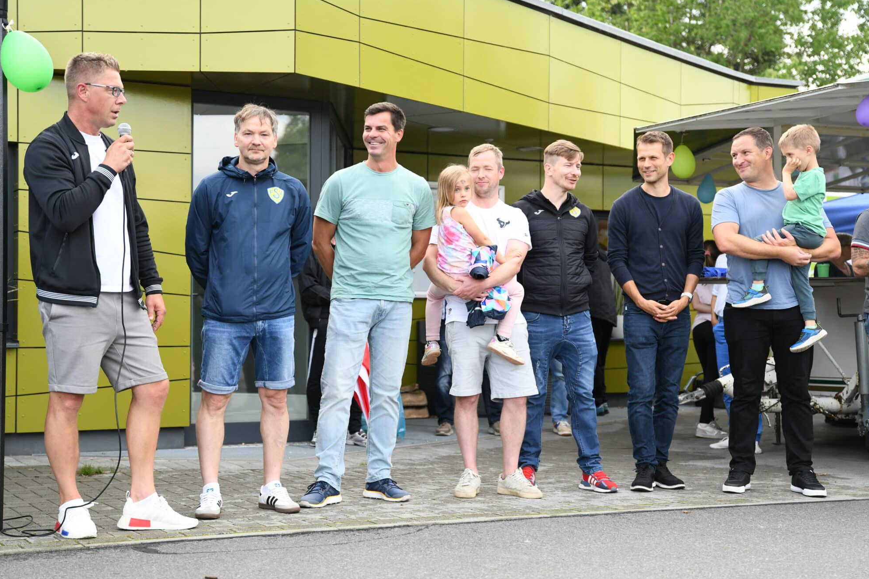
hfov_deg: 35.1
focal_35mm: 57
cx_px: 427
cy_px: 298
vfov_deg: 23.8
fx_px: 1376
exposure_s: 1/1600
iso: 1250
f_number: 3.2
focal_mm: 55
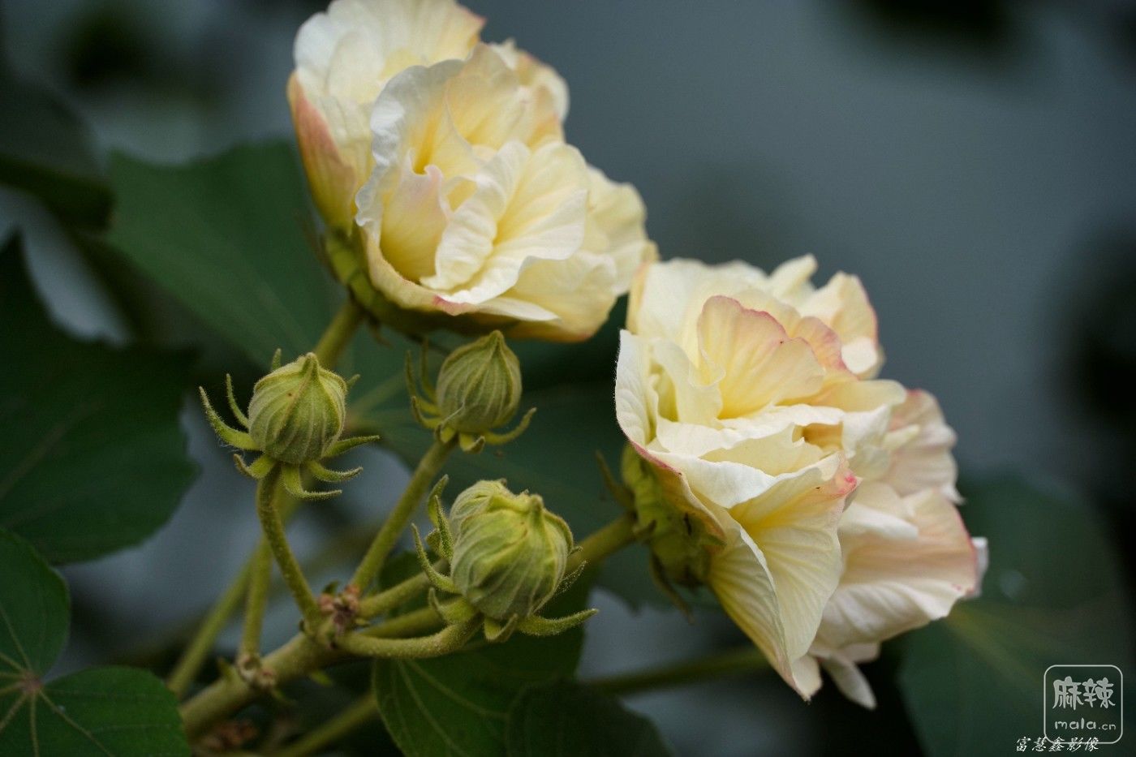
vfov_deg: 6.9
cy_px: 378
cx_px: 568
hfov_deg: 10.3
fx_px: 6310
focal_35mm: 200
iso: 100
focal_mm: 200
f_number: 5.6
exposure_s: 1/100
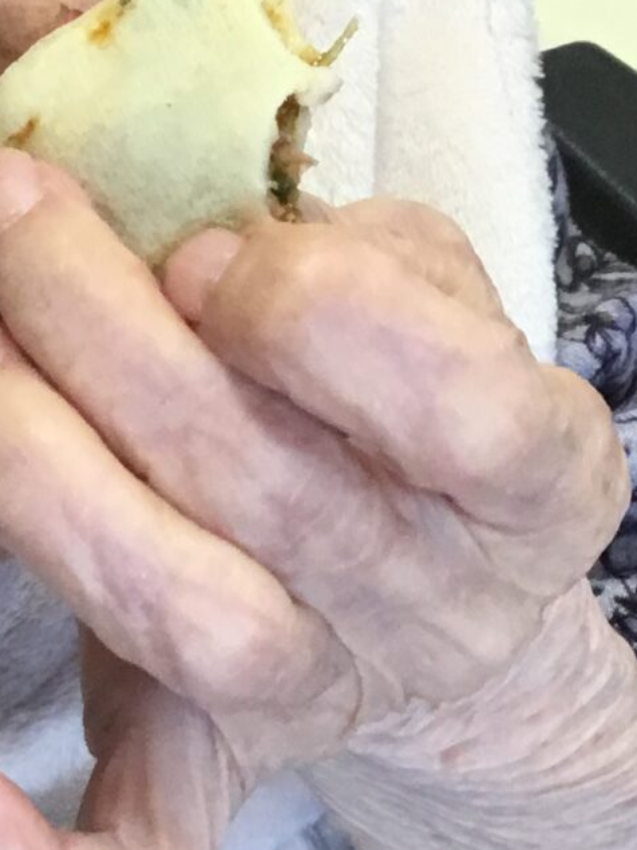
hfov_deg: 11.9
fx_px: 3068
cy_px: 458
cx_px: 357
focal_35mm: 125
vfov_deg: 15.8
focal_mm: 3.3
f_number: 2.4
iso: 40
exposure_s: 1/30
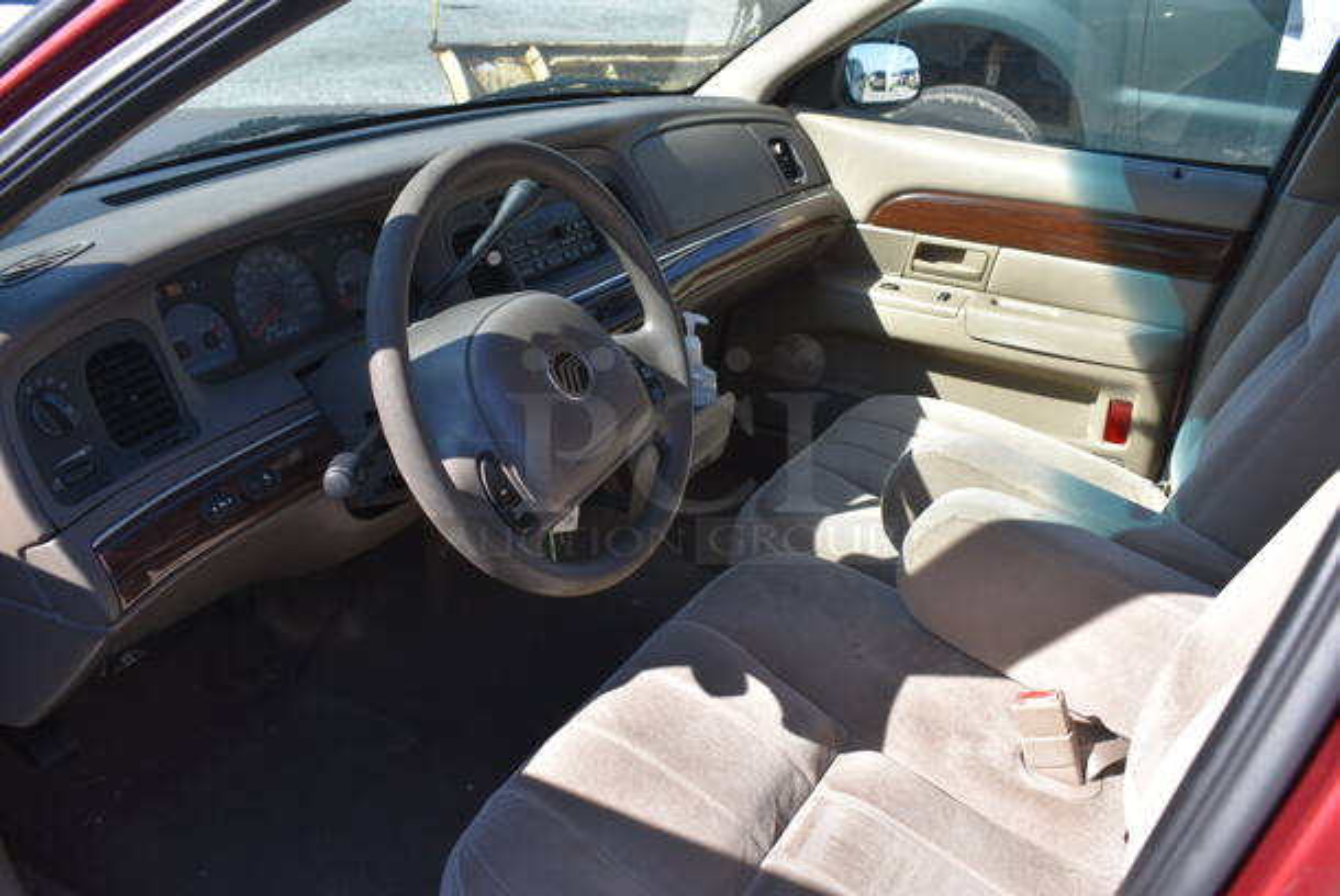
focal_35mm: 30
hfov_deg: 61.9
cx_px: 670
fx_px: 1118
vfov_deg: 43.7
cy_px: 448
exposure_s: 1/320
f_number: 7.1
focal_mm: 20
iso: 200
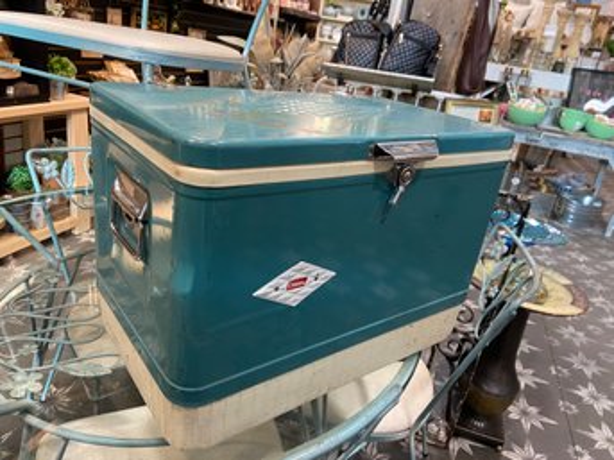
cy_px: 230
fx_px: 461
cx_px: 307
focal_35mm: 26
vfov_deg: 53.0
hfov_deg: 67.3
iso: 250
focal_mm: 4.25
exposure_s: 1/60
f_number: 1.8
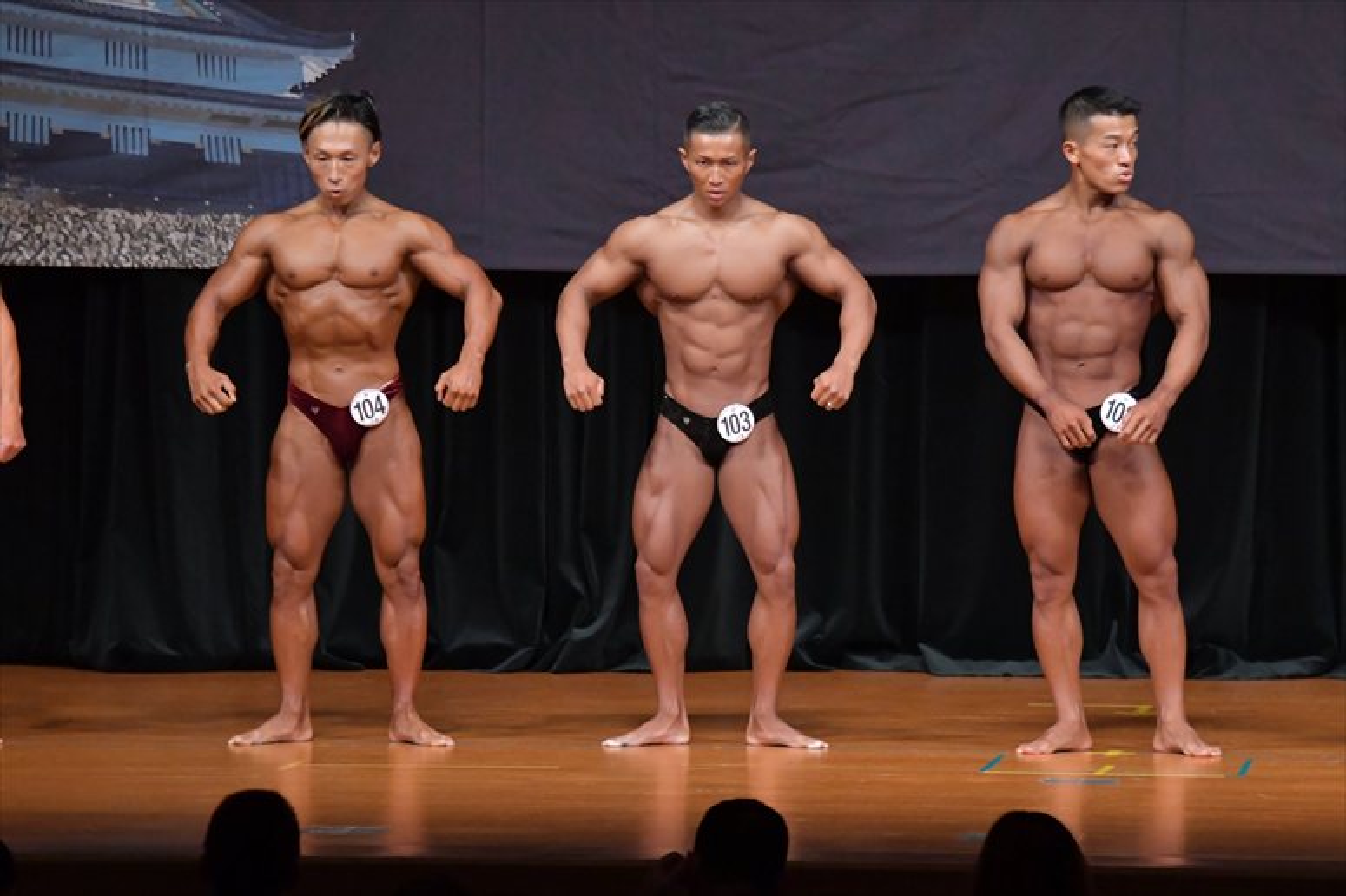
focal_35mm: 255
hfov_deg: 8.1
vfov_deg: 5.4
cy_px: 448
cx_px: 673
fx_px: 9530
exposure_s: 1/400
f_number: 5.6
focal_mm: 170
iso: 5000
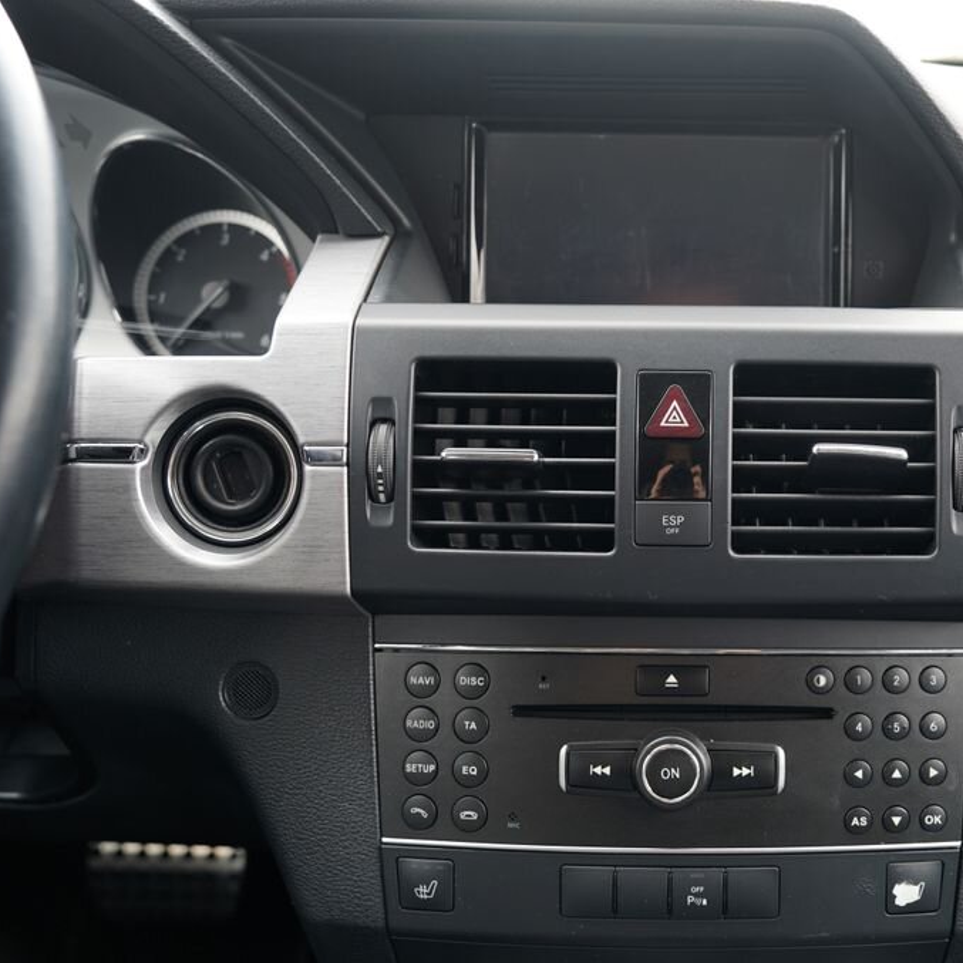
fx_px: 1133
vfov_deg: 46.0
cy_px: 484
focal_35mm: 36
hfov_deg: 44.6
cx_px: 715
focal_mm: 28
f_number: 3.5
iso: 100
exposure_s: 1/50
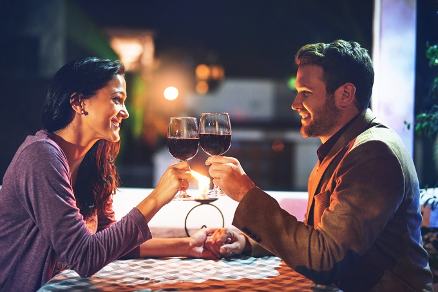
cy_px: 146
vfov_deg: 27.0
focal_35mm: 50
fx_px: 608
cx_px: 219
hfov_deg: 39.6
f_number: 1.4
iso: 1000
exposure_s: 1/80
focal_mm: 50
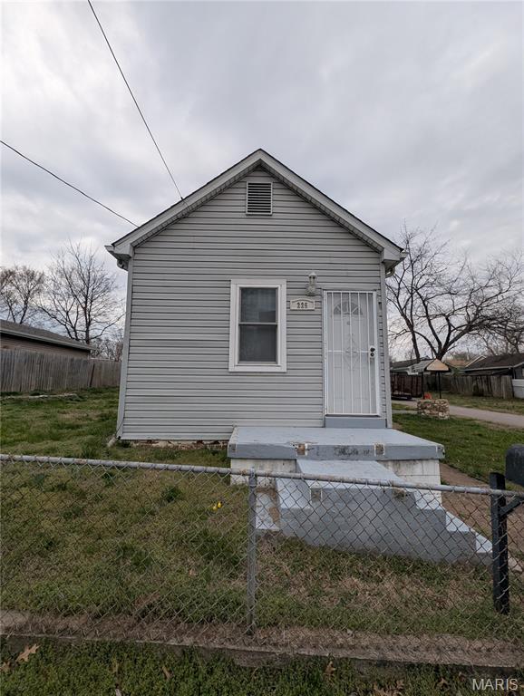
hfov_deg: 90.0
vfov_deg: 106.1
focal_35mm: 13
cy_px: 348
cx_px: 262
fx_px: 262
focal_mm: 1.95
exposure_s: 1/688
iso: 48
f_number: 2.2
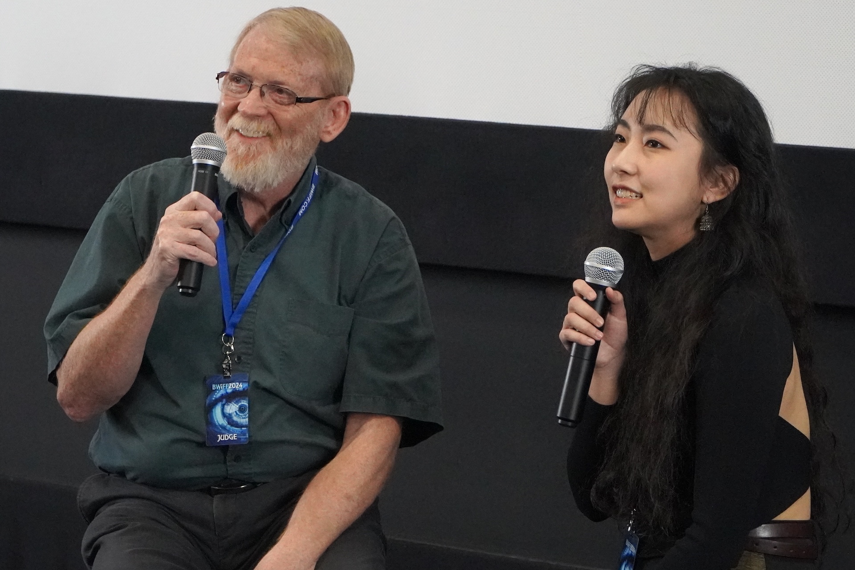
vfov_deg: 13.8
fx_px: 2351
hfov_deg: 20.6
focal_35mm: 99
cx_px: 428
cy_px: 285
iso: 6400
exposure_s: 1/125
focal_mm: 66
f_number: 4
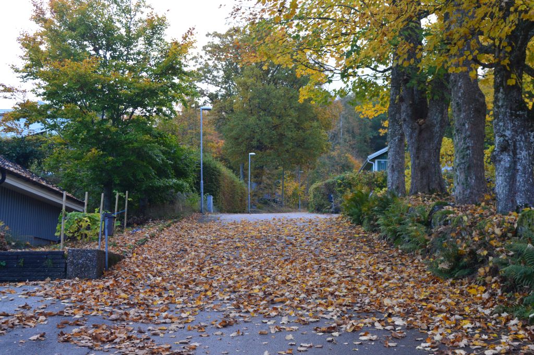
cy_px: 178
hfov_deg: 38.9
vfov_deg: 26.4
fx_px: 756
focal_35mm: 51
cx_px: 267
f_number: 8
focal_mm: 34
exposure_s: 1/60
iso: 560
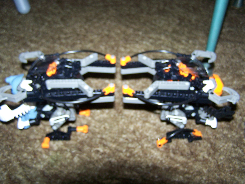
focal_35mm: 38
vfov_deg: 37.8
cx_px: 122
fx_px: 269
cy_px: 92
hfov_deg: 48.9
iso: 80
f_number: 2.8
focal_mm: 6.3
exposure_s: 1/60
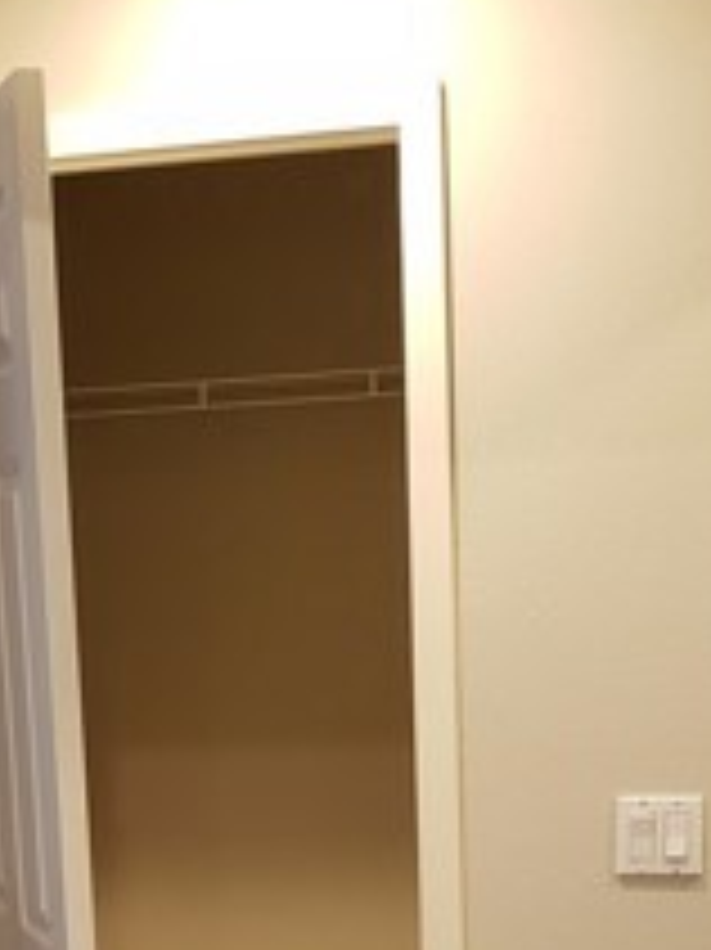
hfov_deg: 18.6
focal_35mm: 79
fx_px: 2166
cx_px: 198
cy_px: 1013
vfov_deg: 23.4
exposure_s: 1/24
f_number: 2.4
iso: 250
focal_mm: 4.3
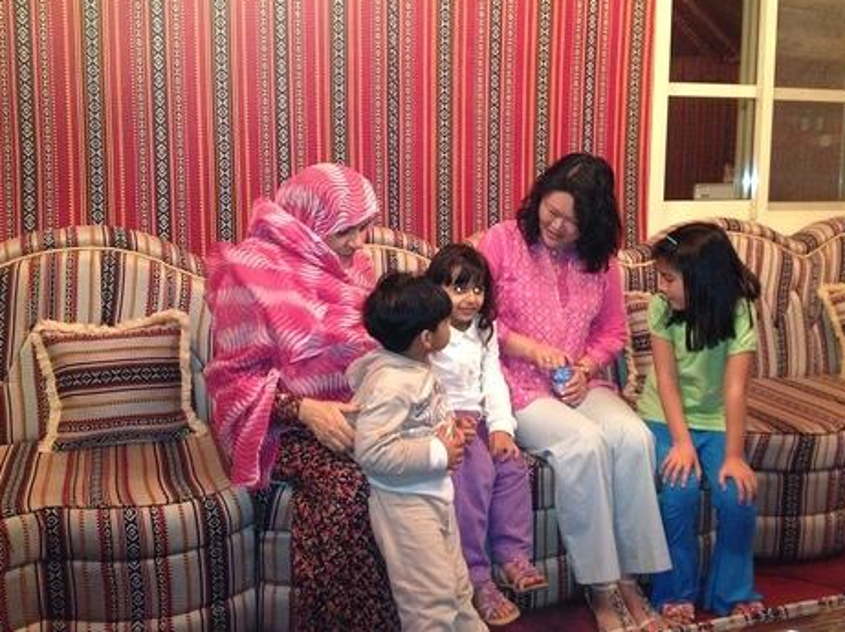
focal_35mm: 38
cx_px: 451
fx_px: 927
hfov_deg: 49.0
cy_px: 292
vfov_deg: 37.7
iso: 400
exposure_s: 1/16
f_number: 2.4
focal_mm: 4.28
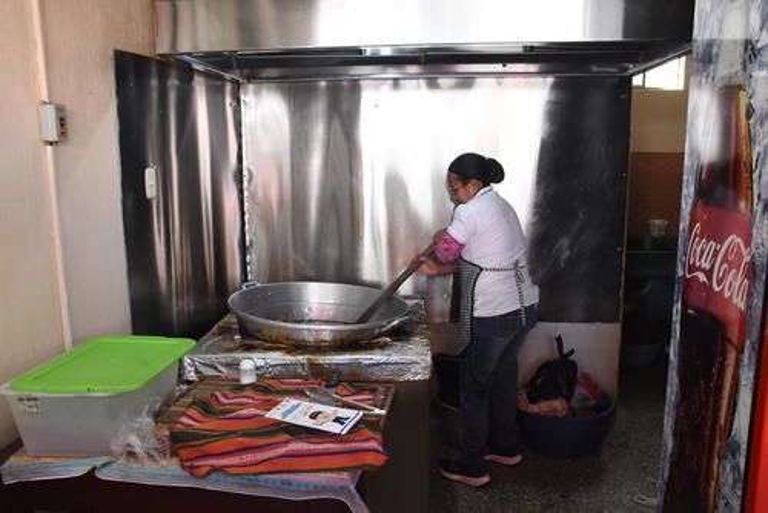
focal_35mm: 30
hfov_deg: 61.9
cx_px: 384
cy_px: 256
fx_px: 640
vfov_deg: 43.7
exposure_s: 1/80
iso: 2000
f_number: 6.3
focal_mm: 20
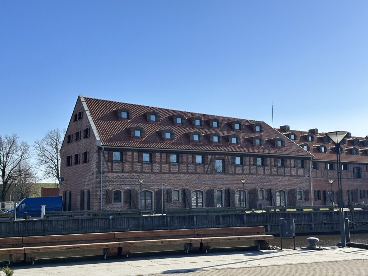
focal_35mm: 48
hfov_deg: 39.7
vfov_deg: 30.3
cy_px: 138
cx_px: 184
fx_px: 510
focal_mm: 6.86
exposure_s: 1/4566
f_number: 1.78
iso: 64
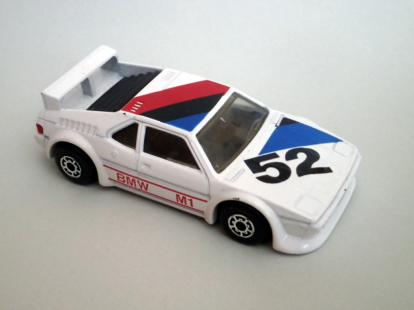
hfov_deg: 40.4
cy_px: 155
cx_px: 207
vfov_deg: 30.9
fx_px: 562
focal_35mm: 47
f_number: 3.4
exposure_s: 1/40
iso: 200
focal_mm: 8.3
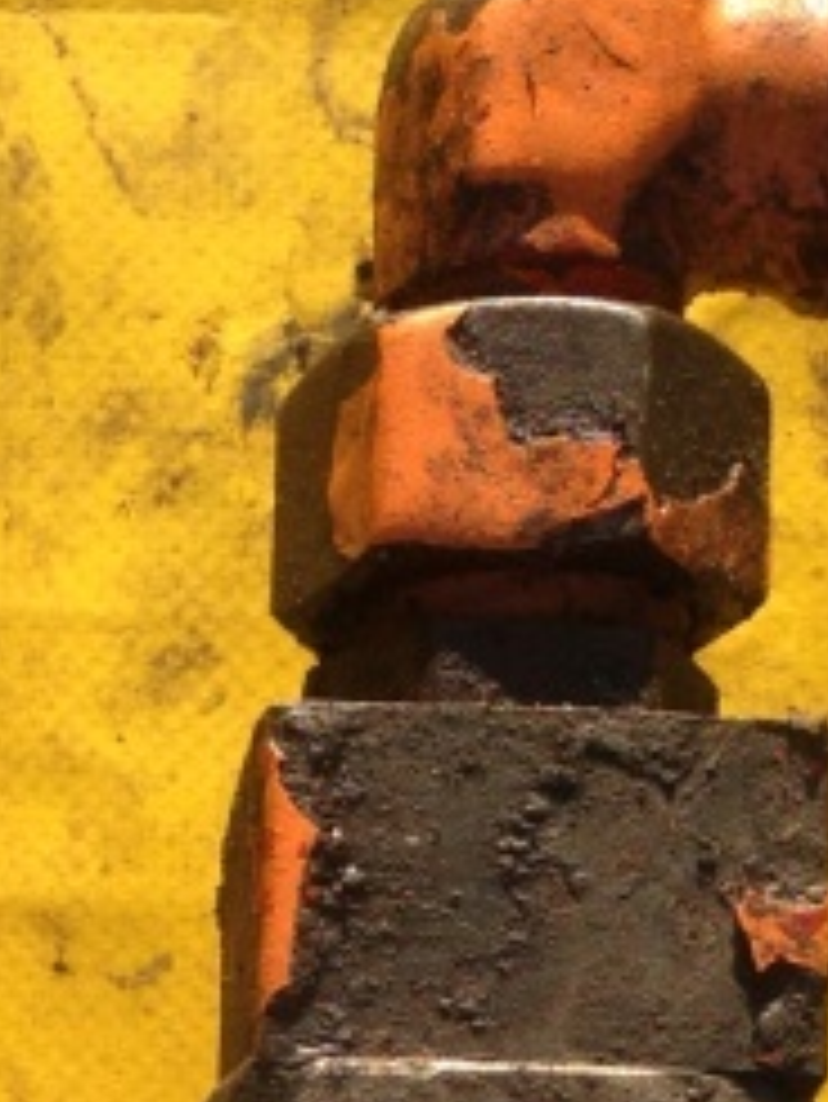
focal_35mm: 138
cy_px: 1826
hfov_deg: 10.6
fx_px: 4397
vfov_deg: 13.2
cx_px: -90
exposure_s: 1/502
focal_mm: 4.13
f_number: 2.4
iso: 50
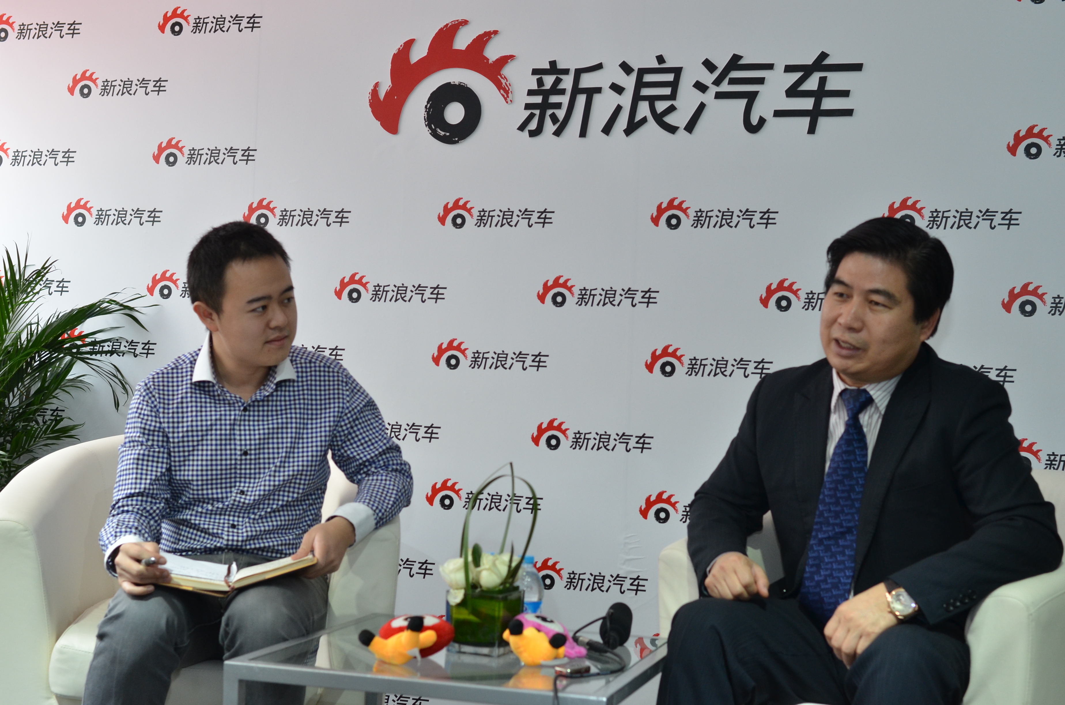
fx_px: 1550
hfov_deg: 37.9
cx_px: 532
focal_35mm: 52
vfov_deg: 25.6
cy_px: 352
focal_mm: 35
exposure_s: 1/160
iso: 640
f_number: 3.5
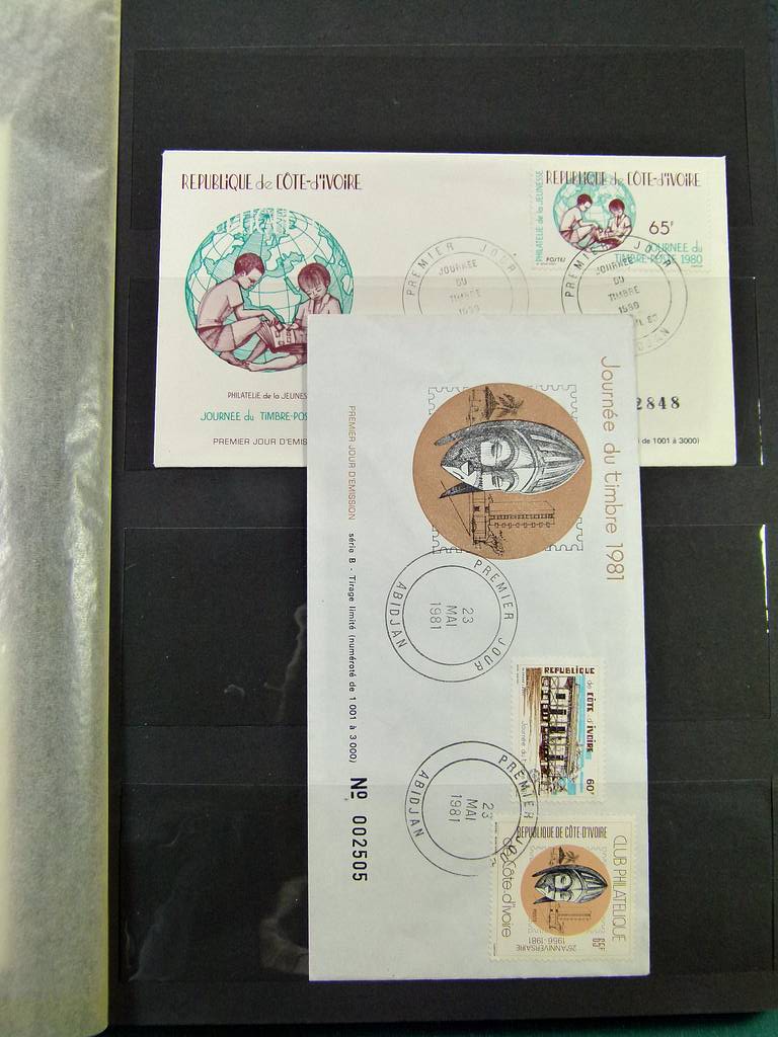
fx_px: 1109
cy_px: 518
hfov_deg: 38.7
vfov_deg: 50.1
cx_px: 389
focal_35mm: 37
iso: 160
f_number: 3.1
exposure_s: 1/100
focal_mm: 6.7
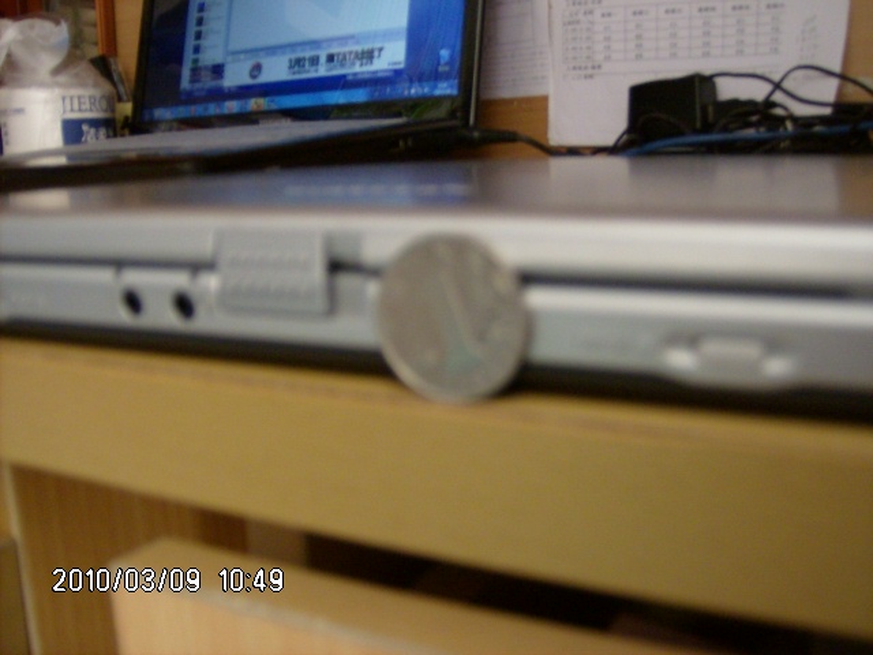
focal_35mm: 36
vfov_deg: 39.7
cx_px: 436
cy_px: 328
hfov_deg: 51.4
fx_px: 908
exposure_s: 1/10.1
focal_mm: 6
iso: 200
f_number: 2.8
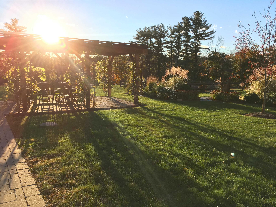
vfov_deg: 48.2
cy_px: 104
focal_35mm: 29
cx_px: 138
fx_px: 231
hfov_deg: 61.7
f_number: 2.2
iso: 25
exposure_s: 1/425
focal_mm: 4.15
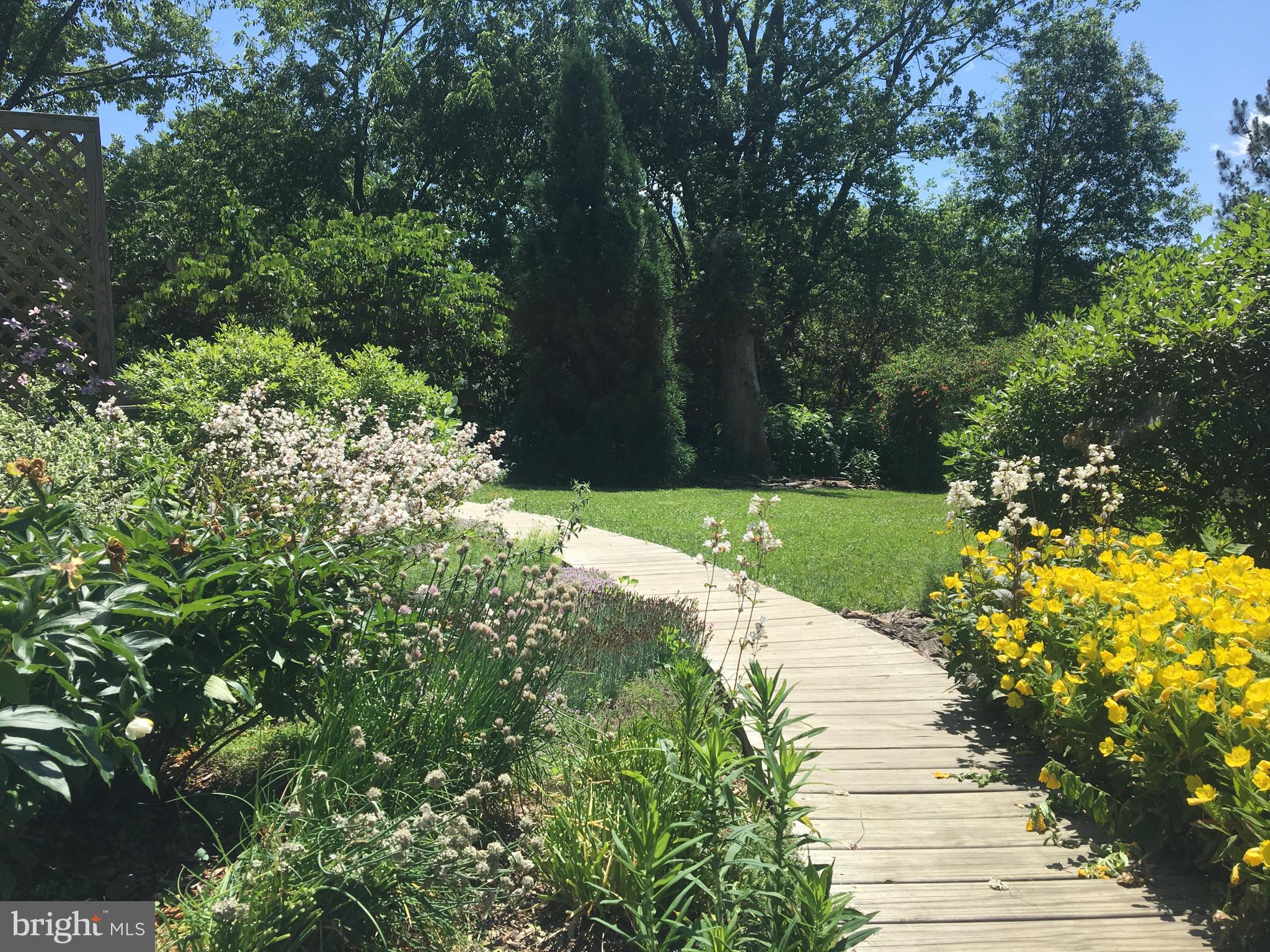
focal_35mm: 29
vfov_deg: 48.2
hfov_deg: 61.7
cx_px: 635
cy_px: 476
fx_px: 1064
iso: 25
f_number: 2.2
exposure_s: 1/1538
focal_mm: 4.15
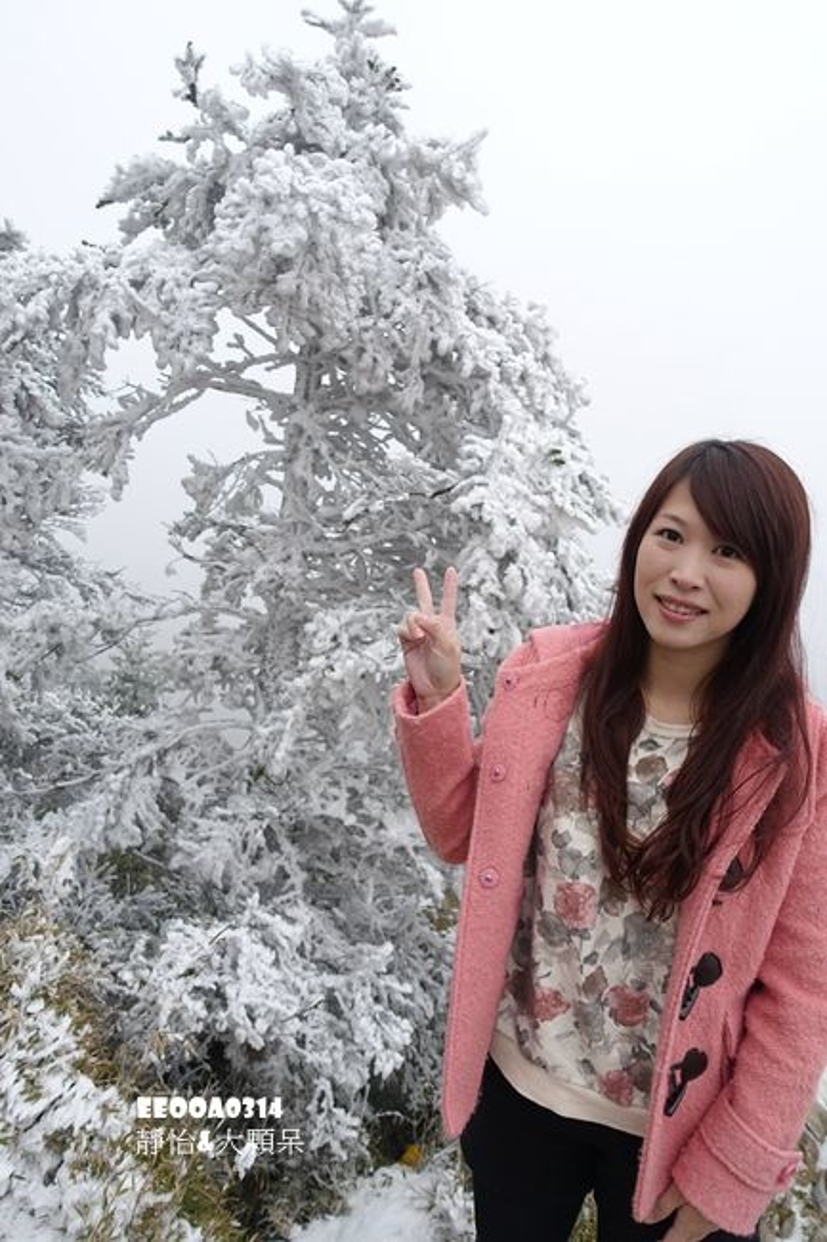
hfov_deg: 53.1
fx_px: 827
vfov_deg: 73.8
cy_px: 621
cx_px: 414
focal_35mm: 24
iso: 125
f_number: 2.8
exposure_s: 1/400
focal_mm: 8.8
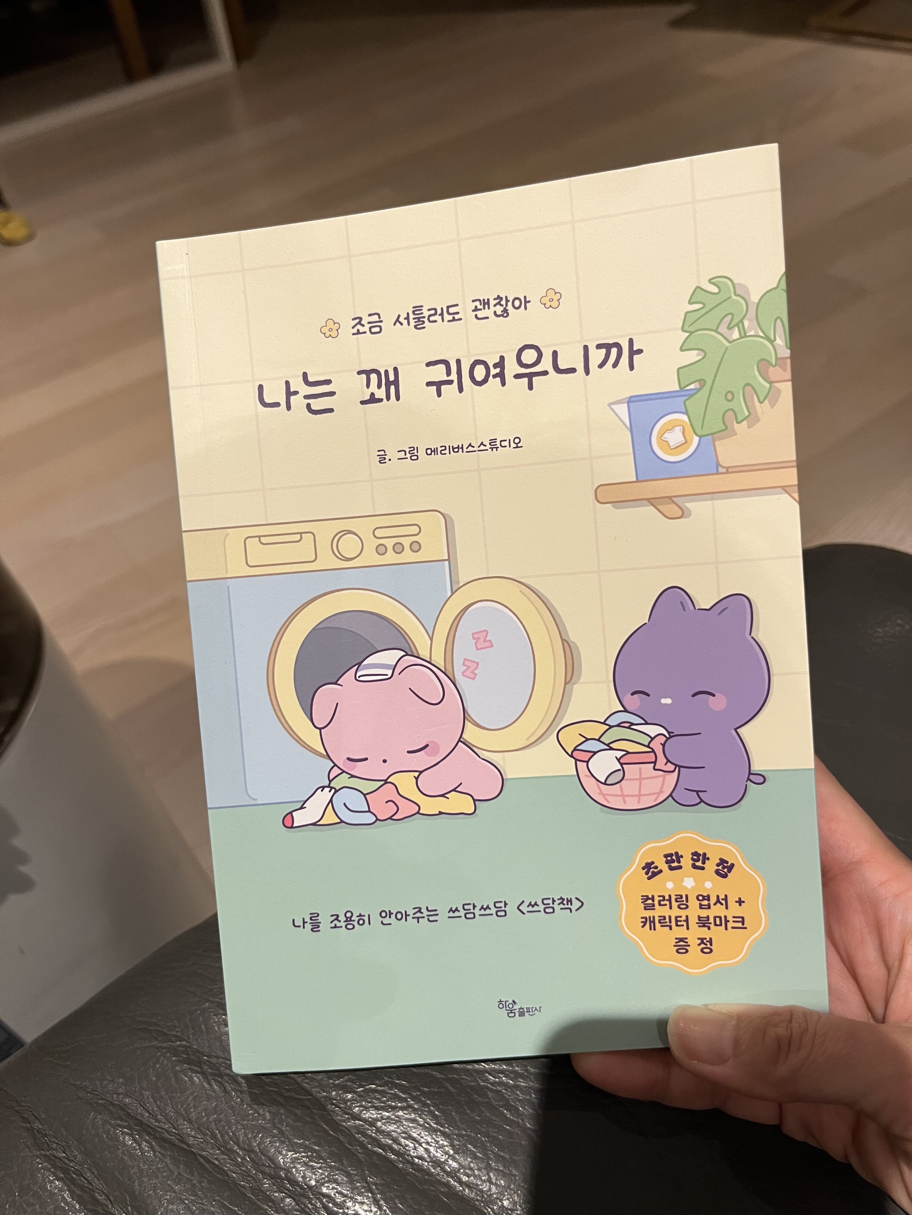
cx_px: 456
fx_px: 913
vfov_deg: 67.3
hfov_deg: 53.1
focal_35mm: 26
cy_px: 608
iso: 125
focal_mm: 5.1
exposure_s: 1/60
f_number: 1.6
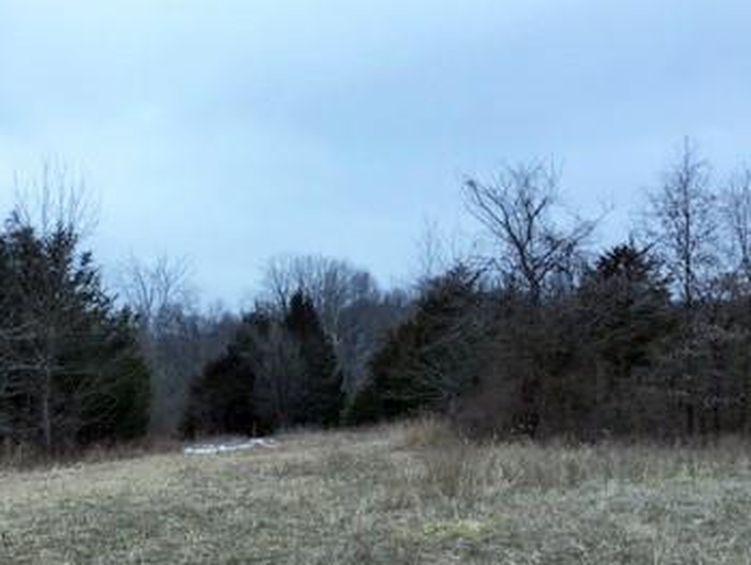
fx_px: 1151
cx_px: 253
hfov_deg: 35.8
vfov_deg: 27.4
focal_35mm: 53
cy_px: 376
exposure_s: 1/561
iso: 25
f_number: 2.2
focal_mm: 4.15
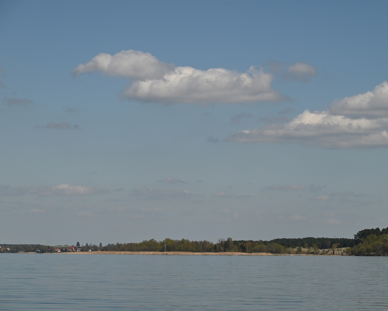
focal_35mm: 131
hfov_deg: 14.7
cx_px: 213
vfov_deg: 11.8
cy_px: 155
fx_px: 1505
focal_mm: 116
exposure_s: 1/800
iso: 100
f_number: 7.1
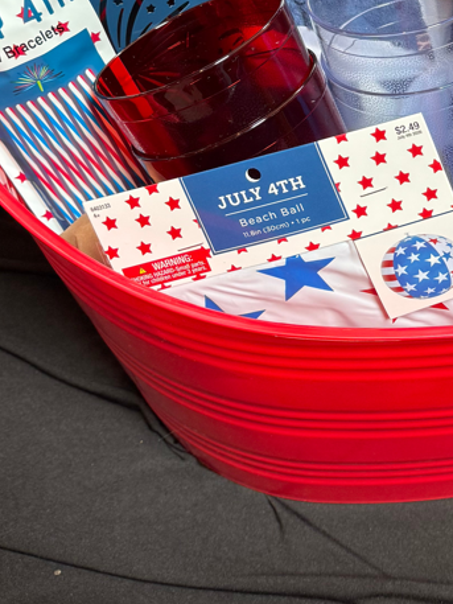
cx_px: 482
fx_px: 1099
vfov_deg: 29.5
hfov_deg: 22.2
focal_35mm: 63
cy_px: 61
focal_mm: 6.76
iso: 160
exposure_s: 1/60
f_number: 1.78
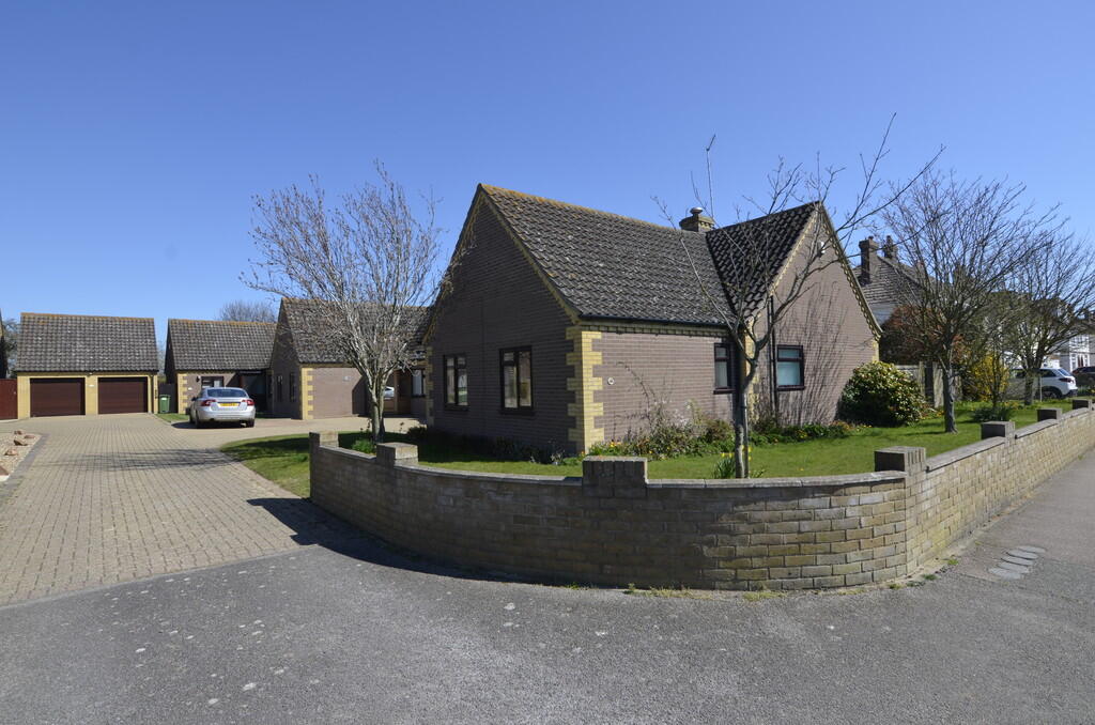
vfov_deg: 67.1
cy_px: 362
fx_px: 546
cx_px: 548
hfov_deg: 90.1
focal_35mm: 18
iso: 125
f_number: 8
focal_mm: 12
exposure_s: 1/250
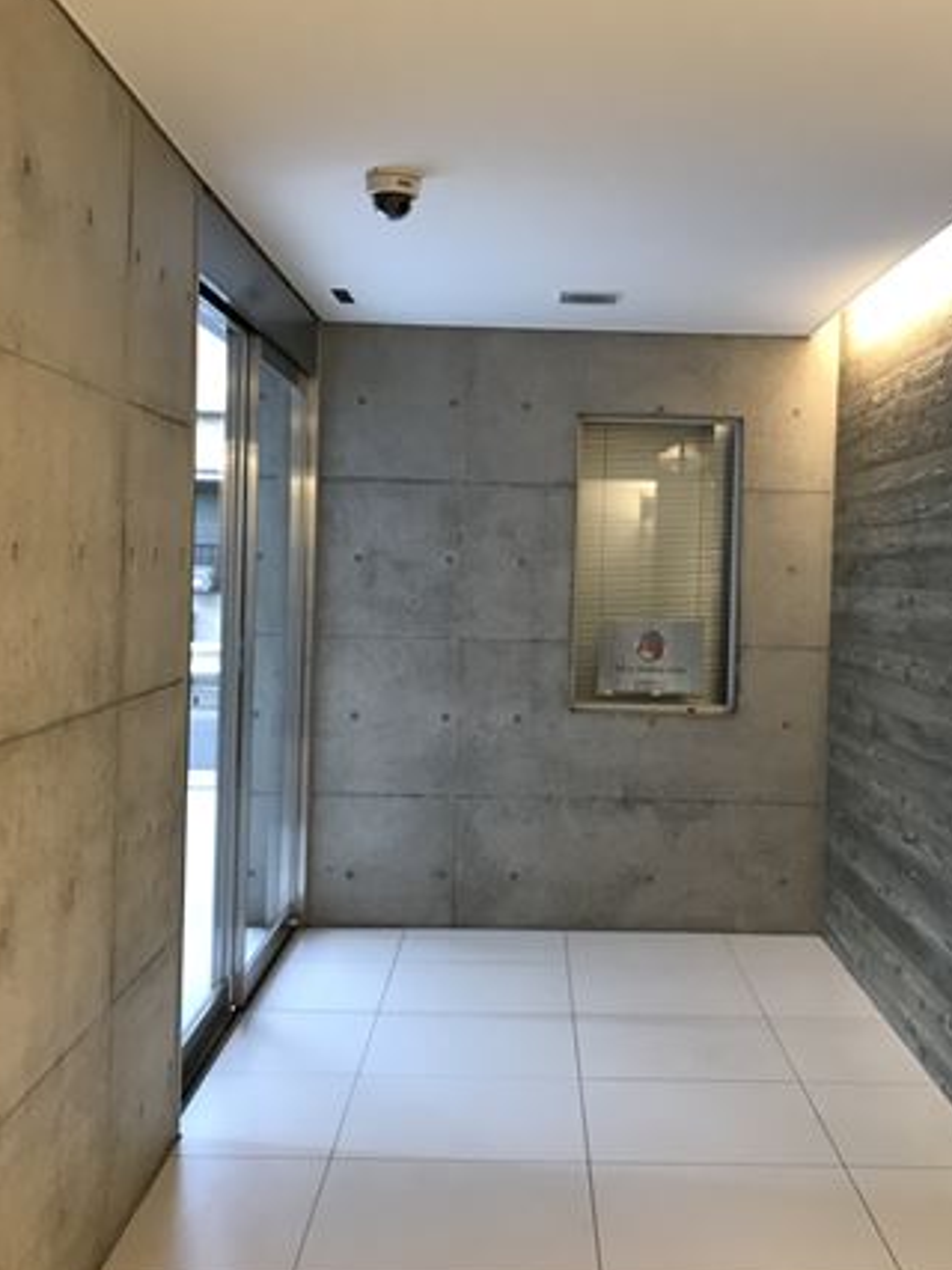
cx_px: 592
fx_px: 1541
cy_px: 595
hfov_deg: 34.2
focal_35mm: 42
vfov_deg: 44.8
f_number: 1.8
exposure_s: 1/15
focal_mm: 3.99
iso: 50
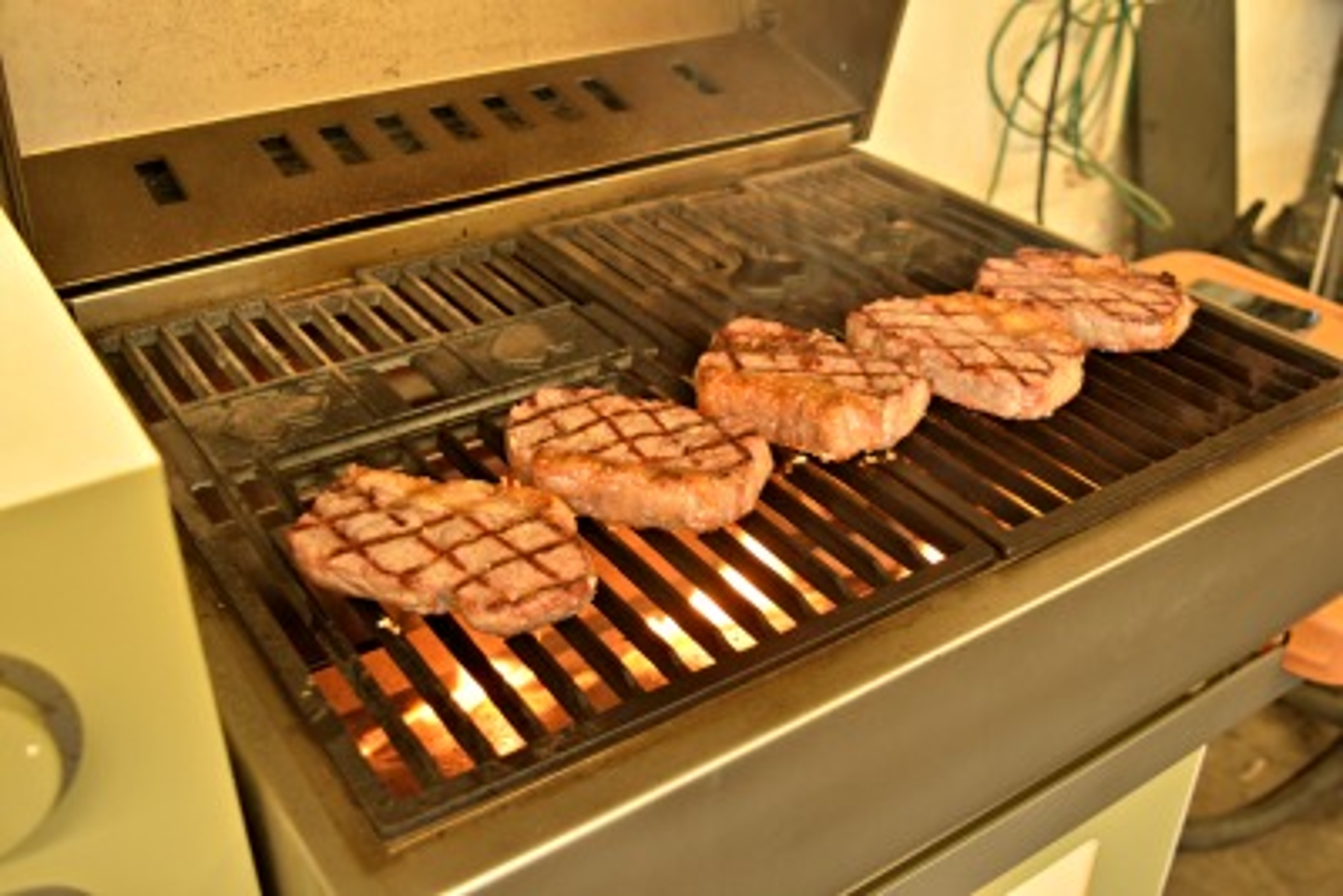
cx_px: 672
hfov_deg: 53.1
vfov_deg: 36.9
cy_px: 448
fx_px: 1343
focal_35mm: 36
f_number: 4.5
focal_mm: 24
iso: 250
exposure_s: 1/15
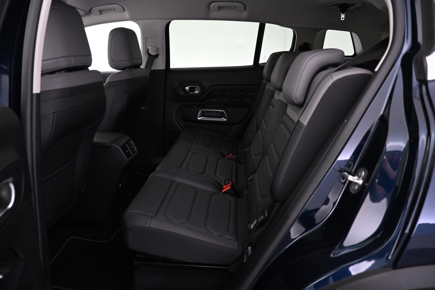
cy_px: 145
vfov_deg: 53.1
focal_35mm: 24
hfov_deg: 73.7
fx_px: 290
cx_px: 218
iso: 1600
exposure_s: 1/25
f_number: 3.5
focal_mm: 16
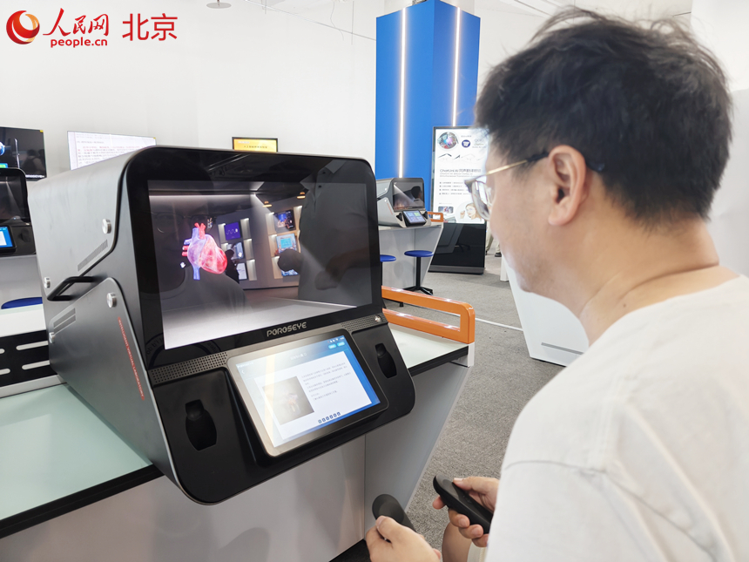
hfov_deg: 73.9
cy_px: 281
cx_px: 374
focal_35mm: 23
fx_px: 498
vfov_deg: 58.9
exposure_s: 1/70.9
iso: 800
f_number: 1.6
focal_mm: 6.06
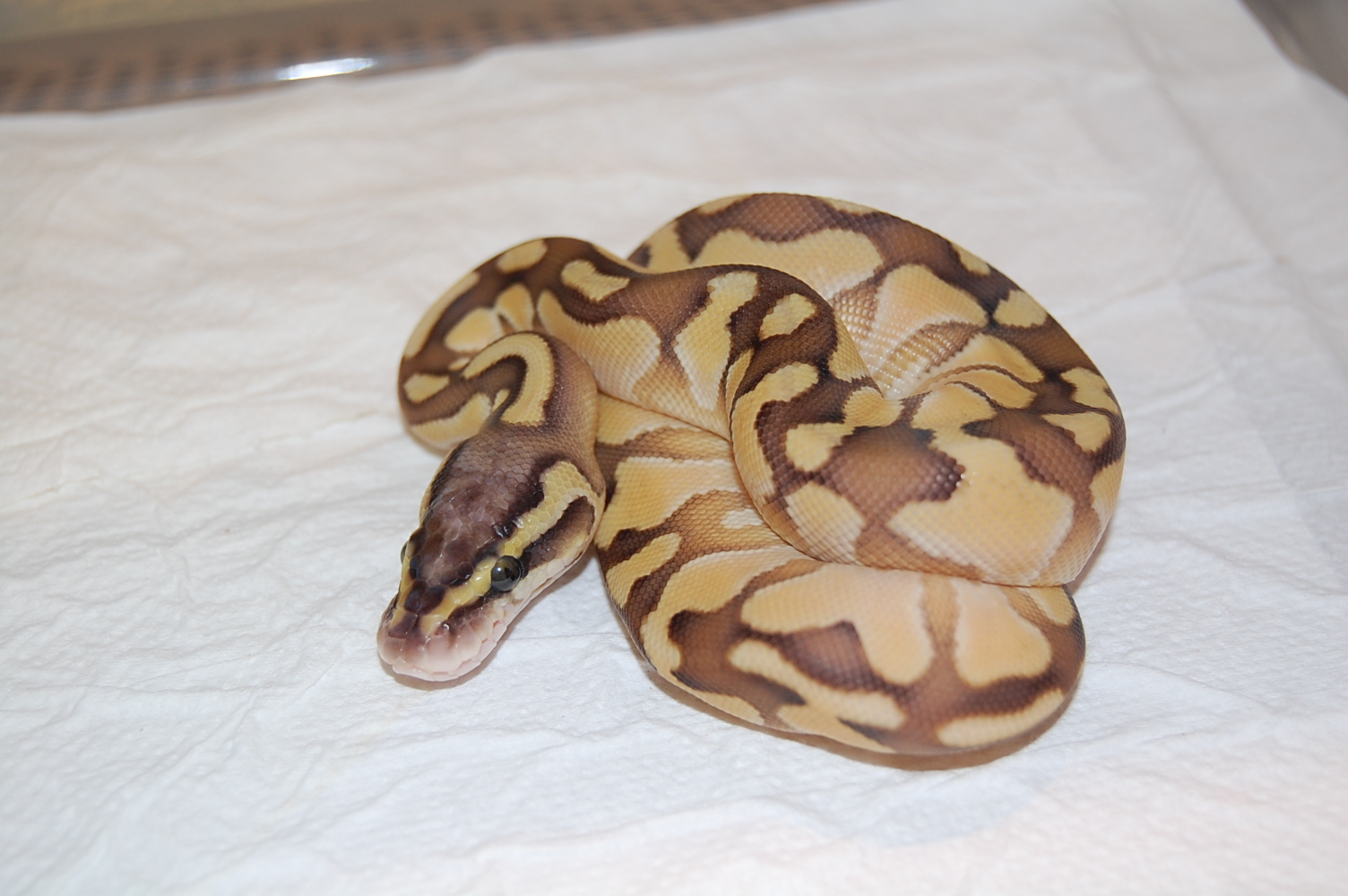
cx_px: 674
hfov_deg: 31.9
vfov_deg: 21.5
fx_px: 2357
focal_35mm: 63
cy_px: 448
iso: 400
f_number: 5.3
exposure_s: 1/60
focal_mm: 42
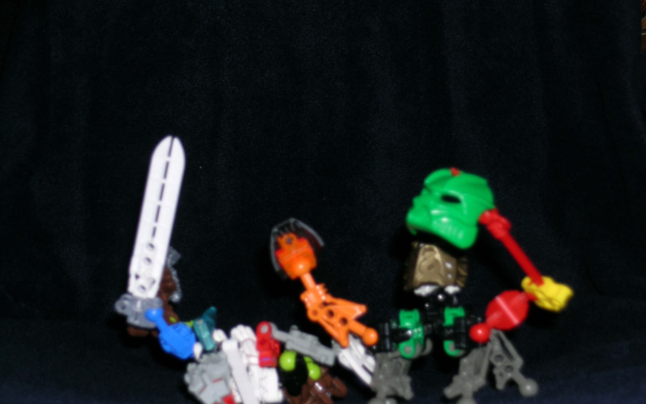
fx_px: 1496
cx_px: 323
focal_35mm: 85
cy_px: 240
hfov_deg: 24.4
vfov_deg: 15.4
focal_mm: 16.7
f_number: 4.1
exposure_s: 1/121
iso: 50
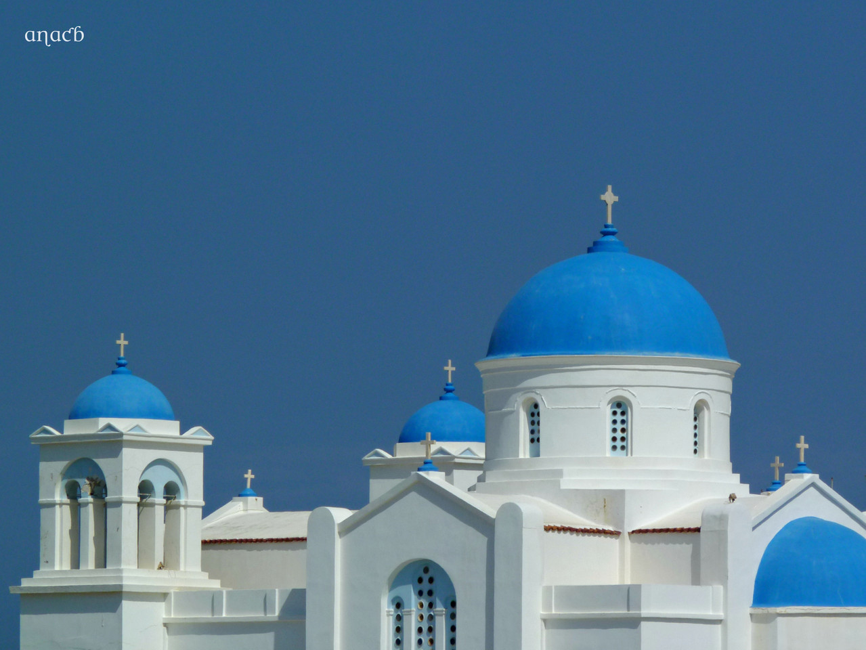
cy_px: 325
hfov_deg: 8.4
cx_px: 433
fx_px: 5906
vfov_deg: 6.3
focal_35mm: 236
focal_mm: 41.9
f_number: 8
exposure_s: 1/1000
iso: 80
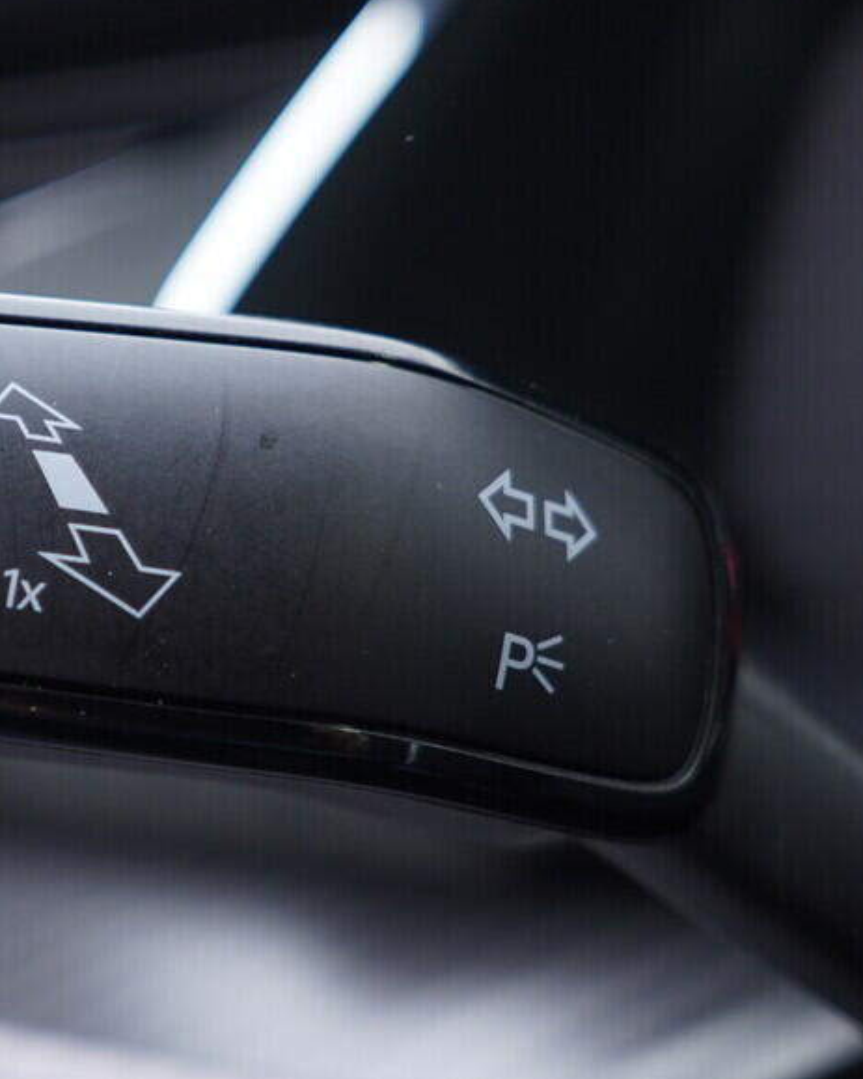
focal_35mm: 84
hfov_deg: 18.2
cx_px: 205
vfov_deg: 22.7
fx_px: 2683
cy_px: 511
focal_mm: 24
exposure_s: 1/40
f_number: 2.8
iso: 250
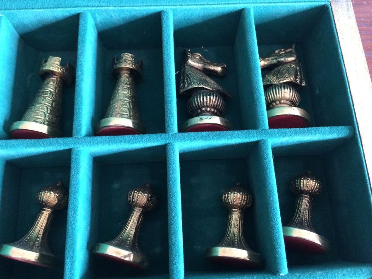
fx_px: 322
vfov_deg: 46.8
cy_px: 140
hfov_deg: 60.0
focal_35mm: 30
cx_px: 186
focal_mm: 4.12
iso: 320
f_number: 2.2
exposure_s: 1/24
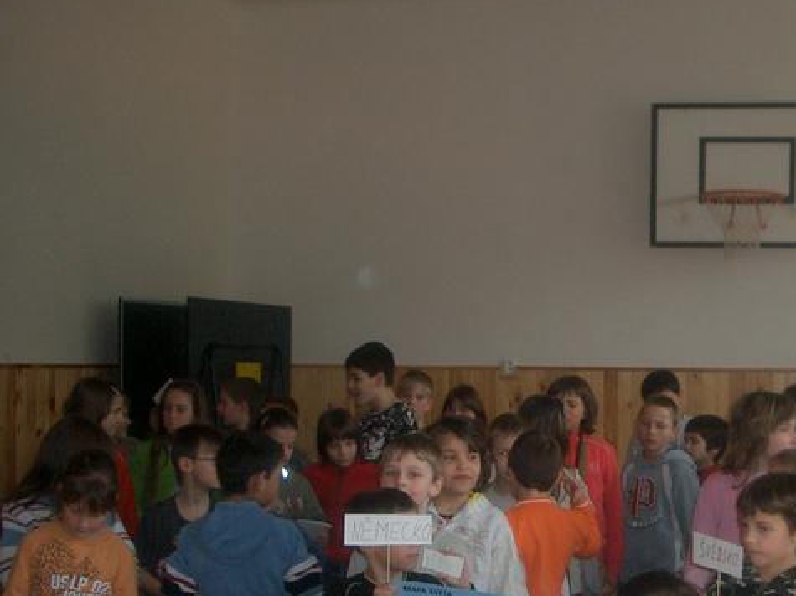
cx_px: 644
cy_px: 403
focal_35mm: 59
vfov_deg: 24.7
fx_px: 1356
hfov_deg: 31.8
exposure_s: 1/40
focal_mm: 5.8
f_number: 2.6
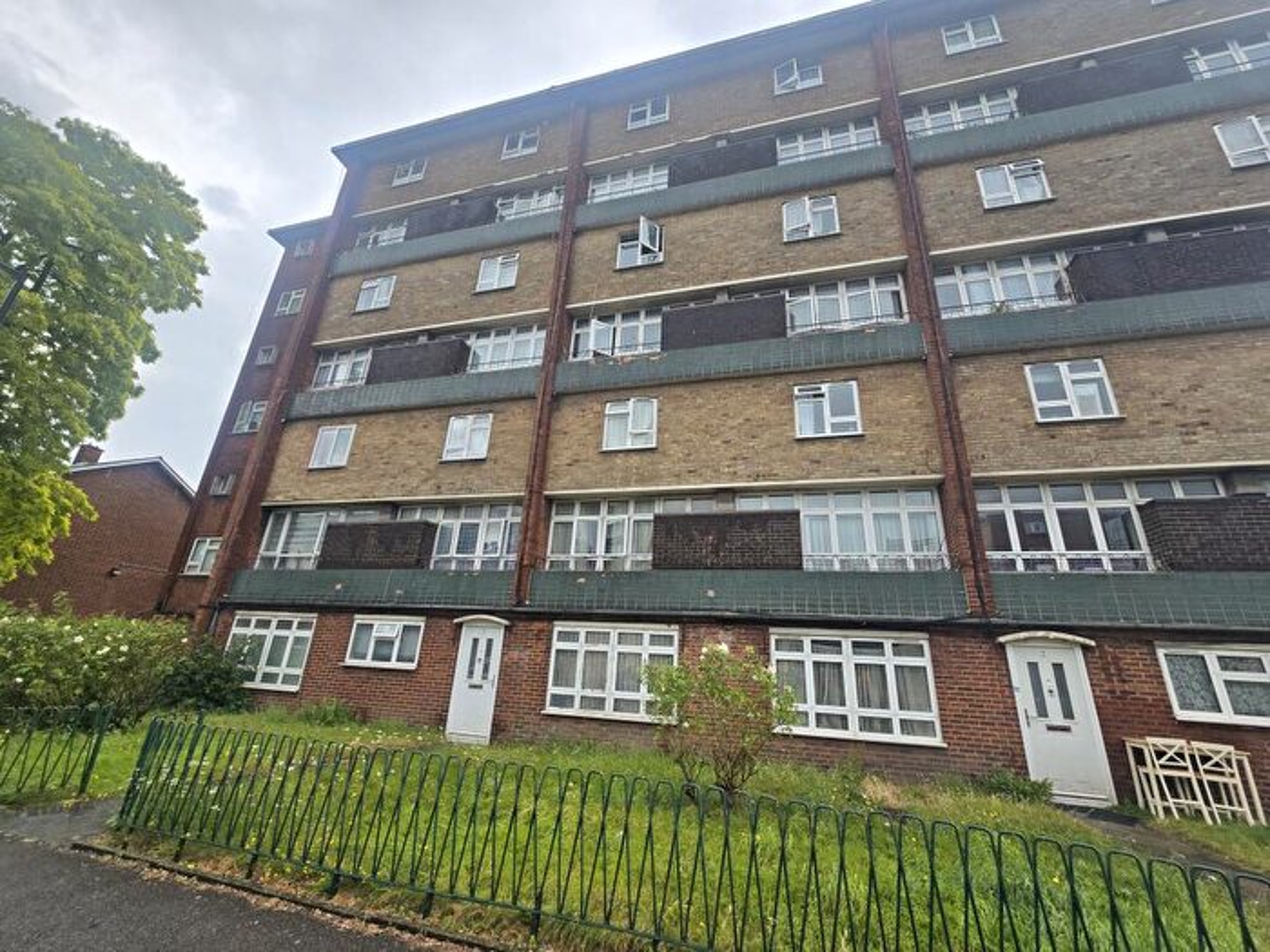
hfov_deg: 106.2
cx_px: 635
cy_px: 476
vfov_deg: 89.9
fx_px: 477
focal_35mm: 13
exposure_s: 1/583
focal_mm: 2.2
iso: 50
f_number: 2.2
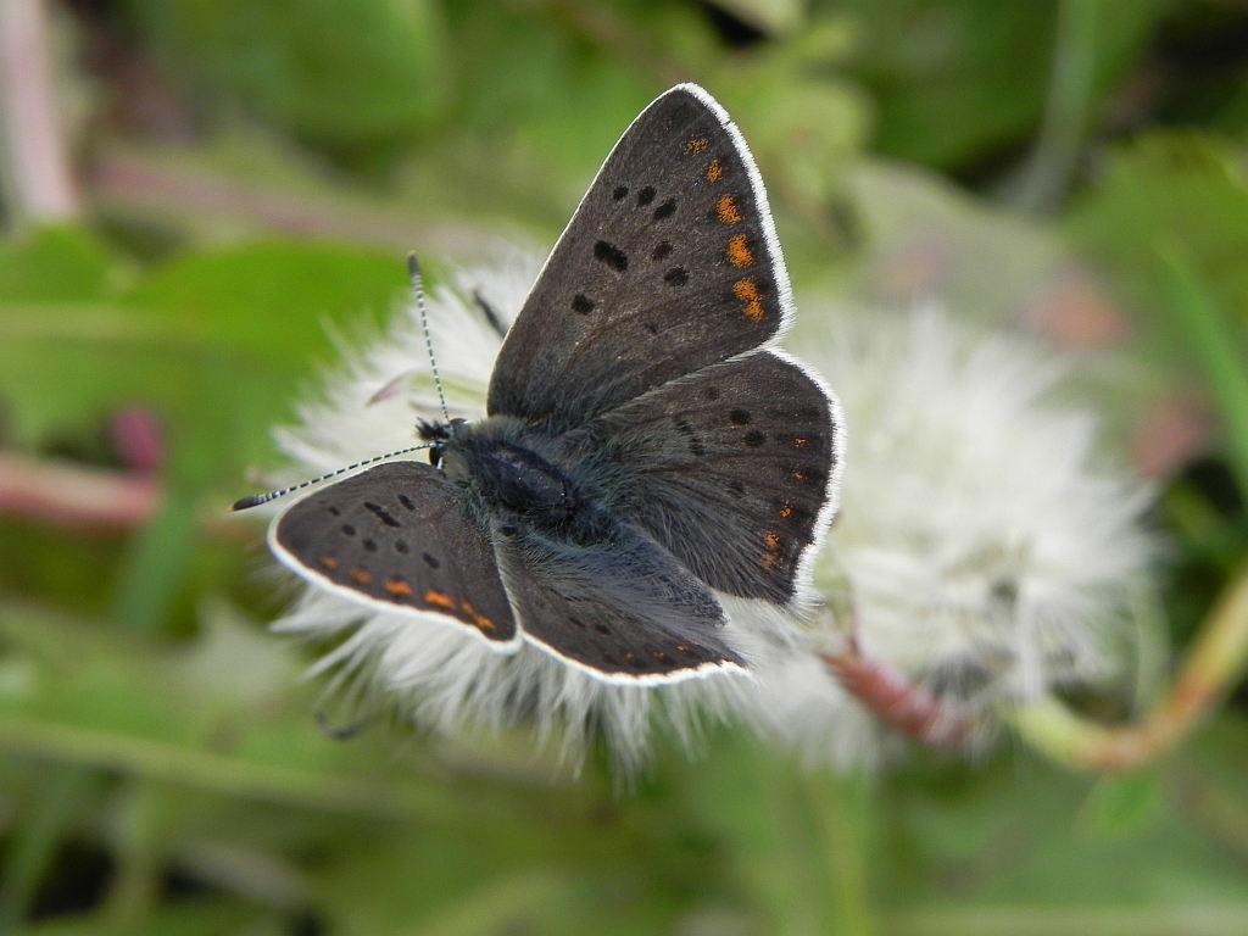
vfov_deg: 15.6
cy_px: 468
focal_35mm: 95
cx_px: 624
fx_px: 3425
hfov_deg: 20.7
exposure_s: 1/488
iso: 160
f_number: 4
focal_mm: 16.9
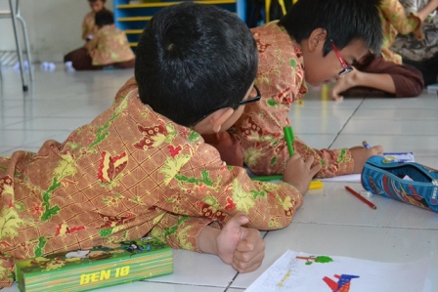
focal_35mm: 54
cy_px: 146
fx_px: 657
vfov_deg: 25.1
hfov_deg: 36.9
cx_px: 219
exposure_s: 1/60
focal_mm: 36
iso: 3200
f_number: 5
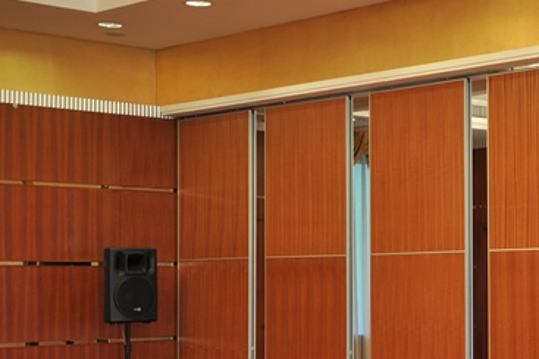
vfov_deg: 14.8
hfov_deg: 21.5
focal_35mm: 92
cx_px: 527
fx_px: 1376
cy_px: 228
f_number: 4.2
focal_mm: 30
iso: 200
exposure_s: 1/8
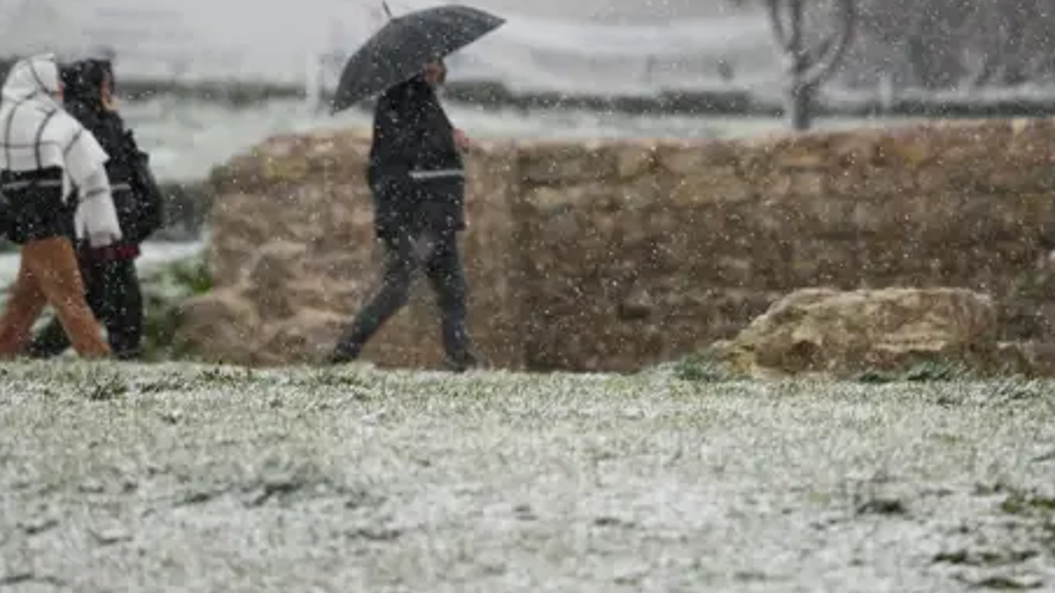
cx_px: 530
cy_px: -36
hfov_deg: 5.3
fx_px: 11411
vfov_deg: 3.0
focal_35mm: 408
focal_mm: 200
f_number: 2.8
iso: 280
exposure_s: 1/320
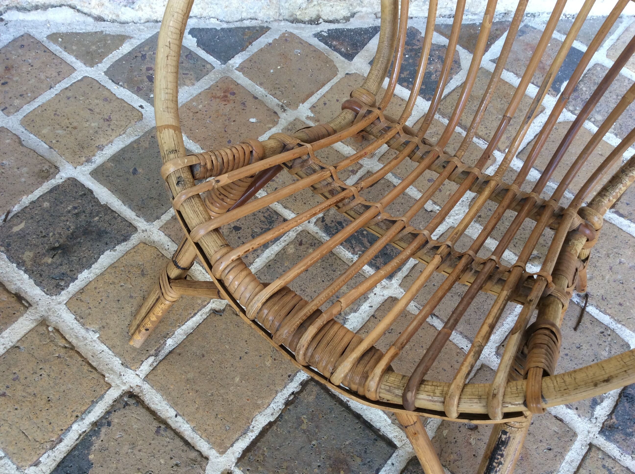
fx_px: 586
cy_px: 237
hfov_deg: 56.9
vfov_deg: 44.1
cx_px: 318
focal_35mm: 32
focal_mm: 3.3
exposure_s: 1/33
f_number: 2.4
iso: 32
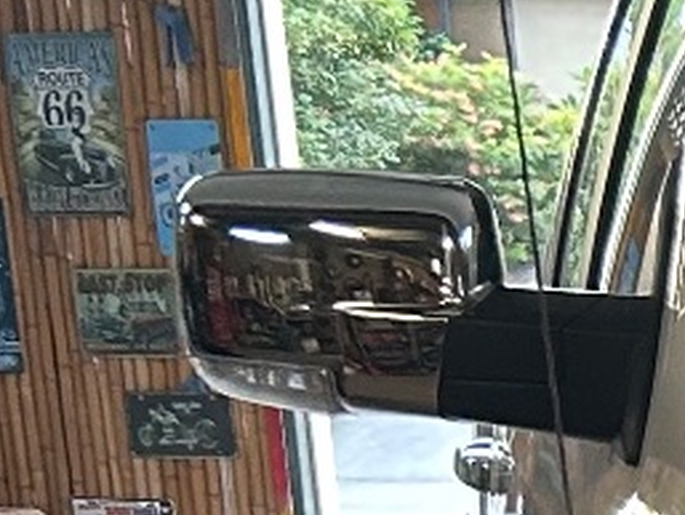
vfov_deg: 7.2
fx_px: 3841
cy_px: 1238
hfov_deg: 8.2
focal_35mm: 194
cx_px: 2242
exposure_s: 1/50
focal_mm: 5.7
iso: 160
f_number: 1.5
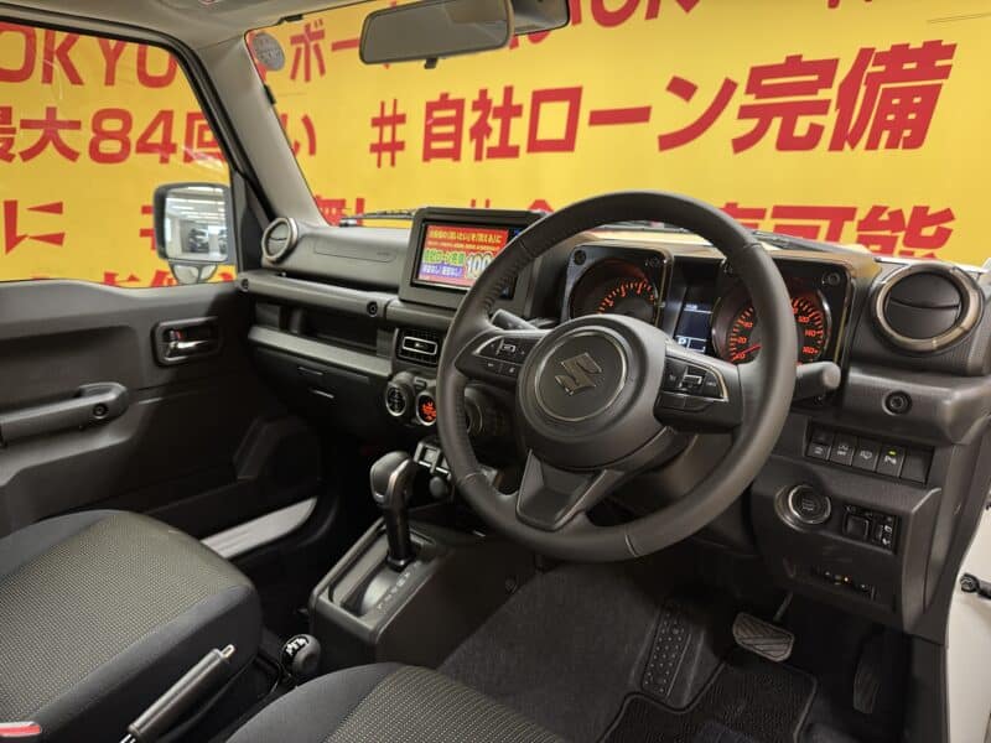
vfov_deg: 56.8
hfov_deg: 71.6
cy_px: 372
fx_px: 687
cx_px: 496
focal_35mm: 24
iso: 200
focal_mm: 6.76
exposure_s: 1/50
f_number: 1.78
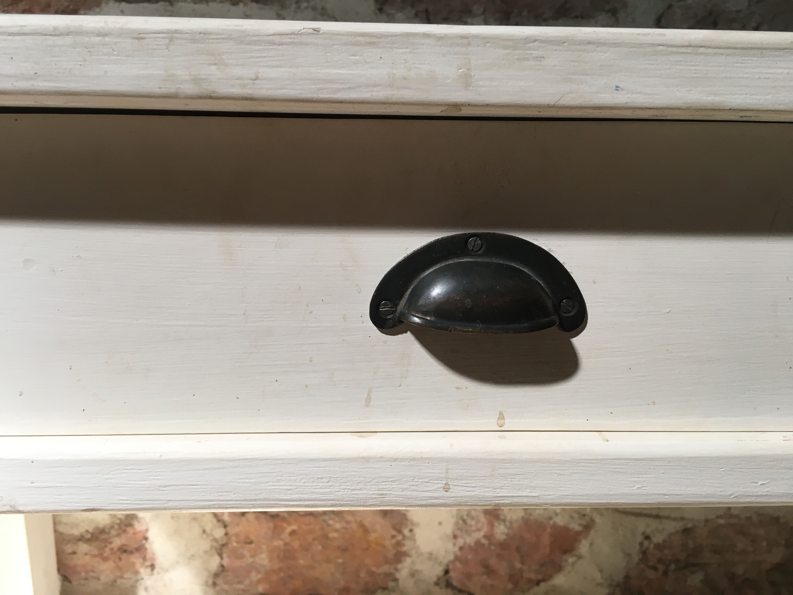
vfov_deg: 48.2
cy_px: 298
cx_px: 396
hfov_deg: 61.7
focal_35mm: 29
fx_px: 664
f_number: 2.2
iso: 40
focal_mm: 4.15
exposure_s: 1/33
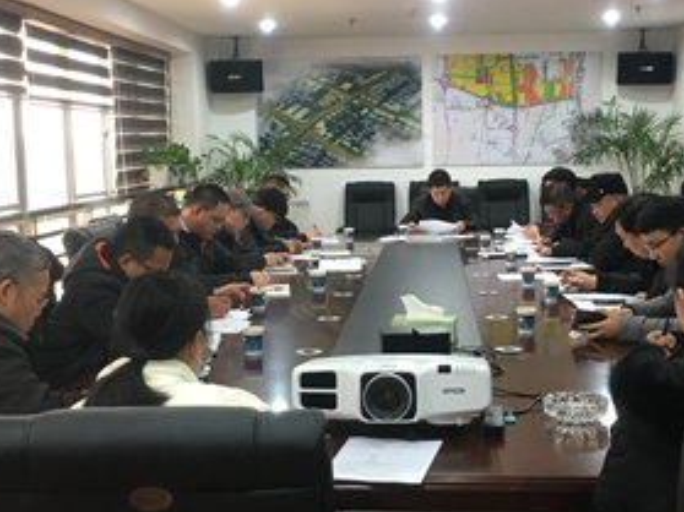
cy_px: 256
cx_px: 378
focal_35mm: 52
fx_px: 1027
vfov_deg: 28.0
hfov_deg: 36.8
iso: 100
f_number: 2.2
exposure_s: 1/33
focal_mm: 4.15
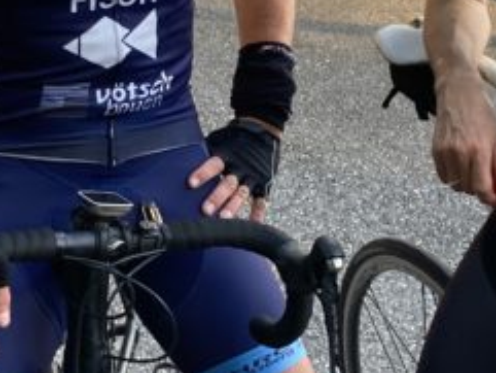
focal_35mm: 119
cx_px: 249
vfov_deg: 12.4
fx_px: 1706
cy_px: 74
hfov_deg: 16.5
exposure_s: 1/121
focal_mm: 3.99
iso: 40
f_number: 1.8
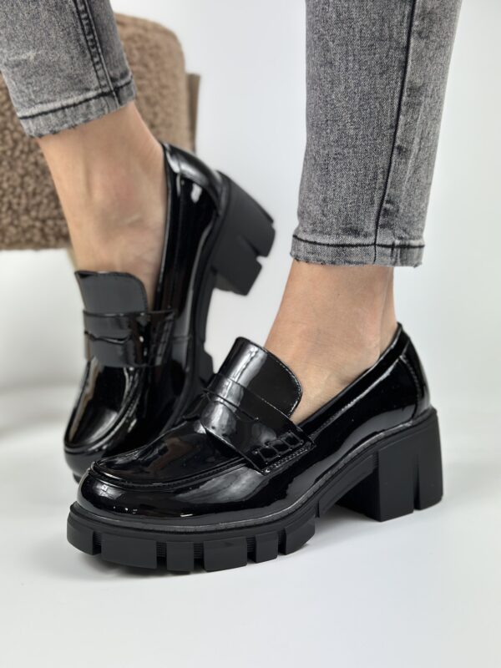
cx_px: 250
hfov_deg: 30.3
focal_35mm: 48
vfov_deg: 39.7
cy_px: 334
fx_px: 926
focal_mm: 6.86
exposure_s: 1/756
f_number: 1.78
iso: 80
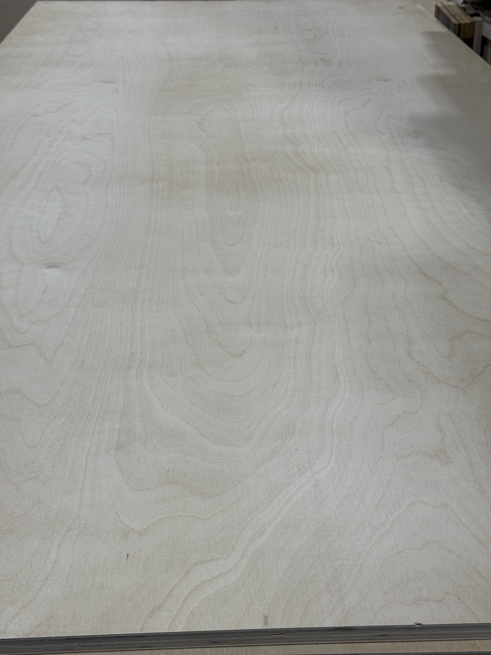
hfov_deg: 30.3
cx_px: 246
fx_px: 908
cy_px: 328
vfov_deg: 39.7
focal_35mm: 48
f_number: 1.78
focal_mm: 6.76
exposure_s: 1/120
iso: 50
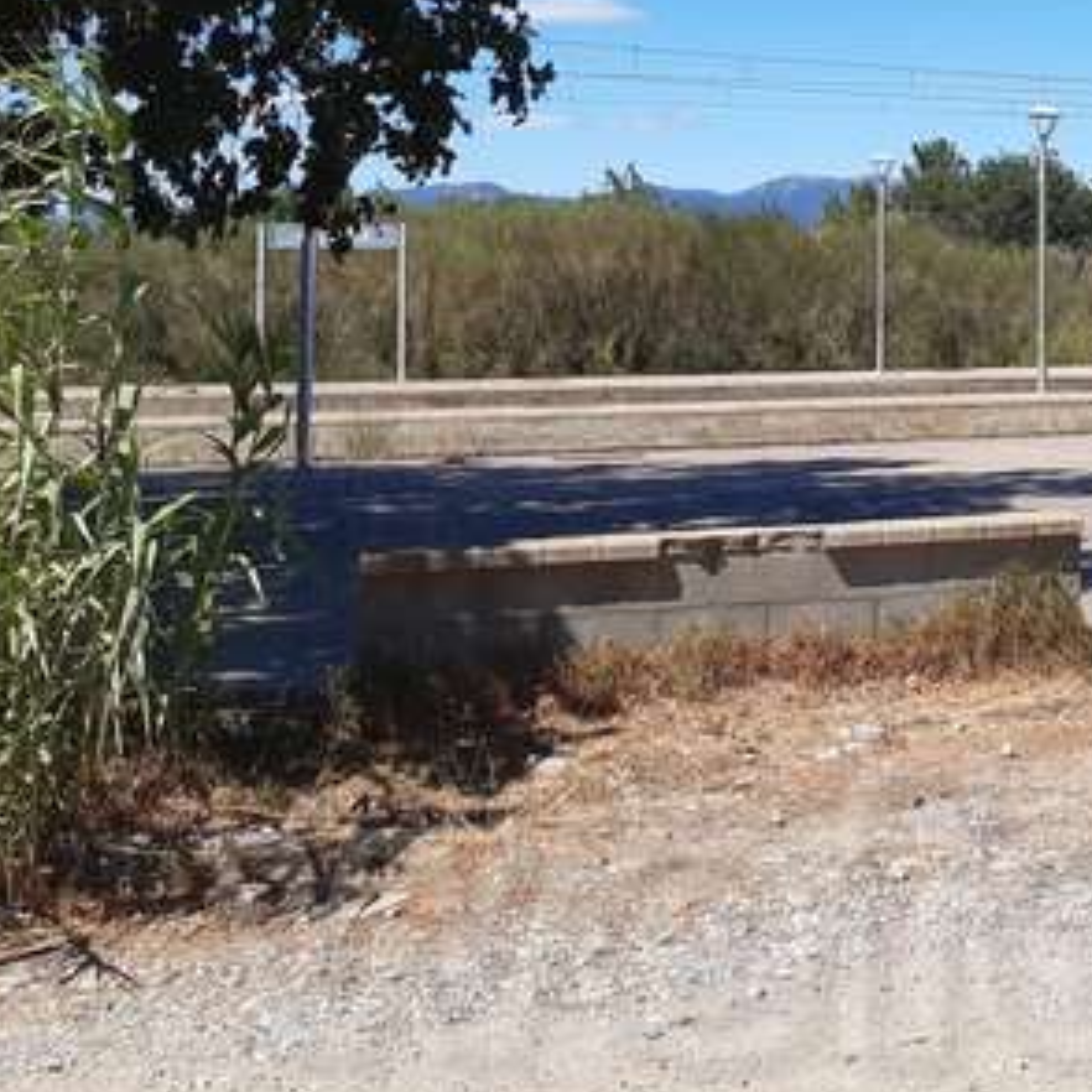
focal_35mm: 60
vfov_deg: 27.9
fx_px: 2141
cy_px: 189
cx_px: 1267
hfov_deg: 25.9
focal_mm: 3.92
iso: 40
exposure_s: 1/1969
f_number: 1.7
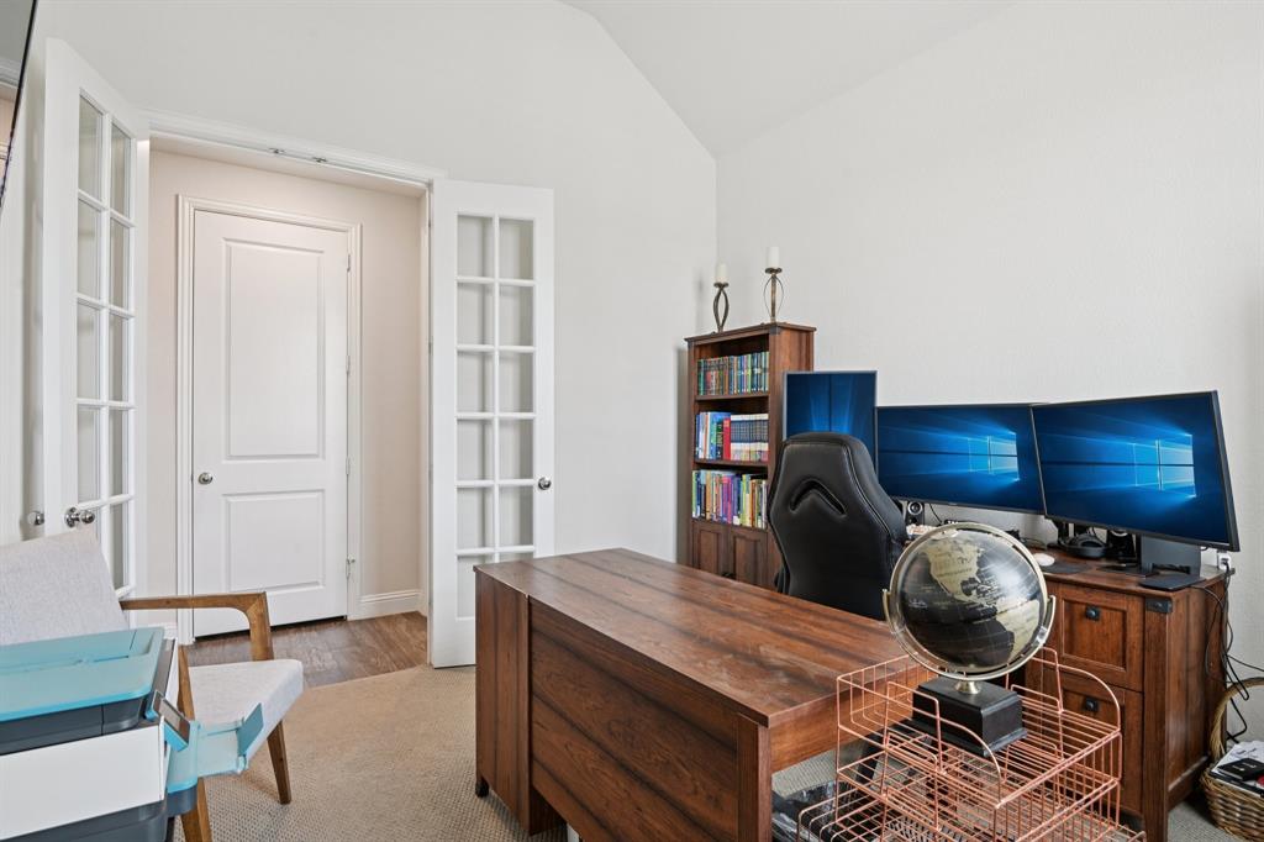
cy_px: 421
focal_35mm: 18
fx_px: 632
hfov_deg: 90.0
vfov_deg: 67.3
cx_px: 632
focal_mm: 18
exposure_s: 1/15
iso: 400
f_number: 8
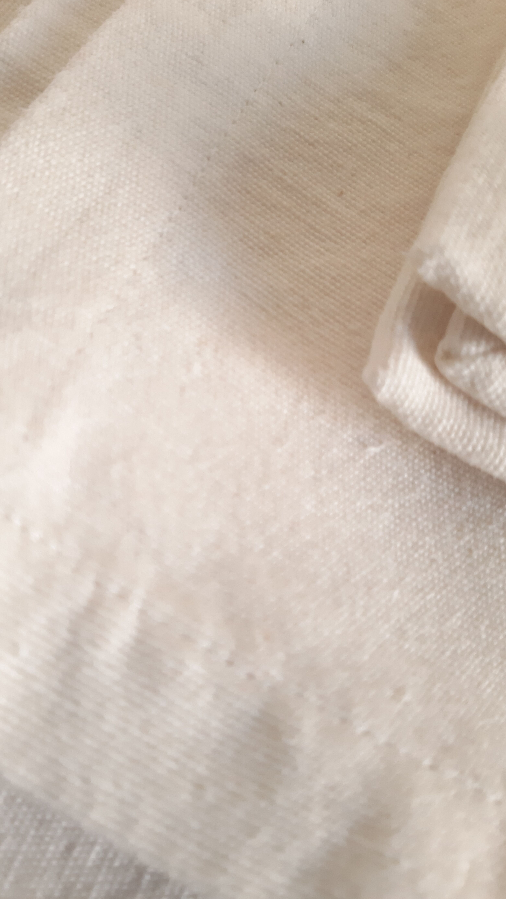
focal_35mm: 30
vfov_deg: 64.3
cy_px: 442
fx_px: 716
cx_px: 225
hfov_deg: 38.9
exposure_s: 1/100
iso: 200
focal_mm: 3.93
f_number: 1.7
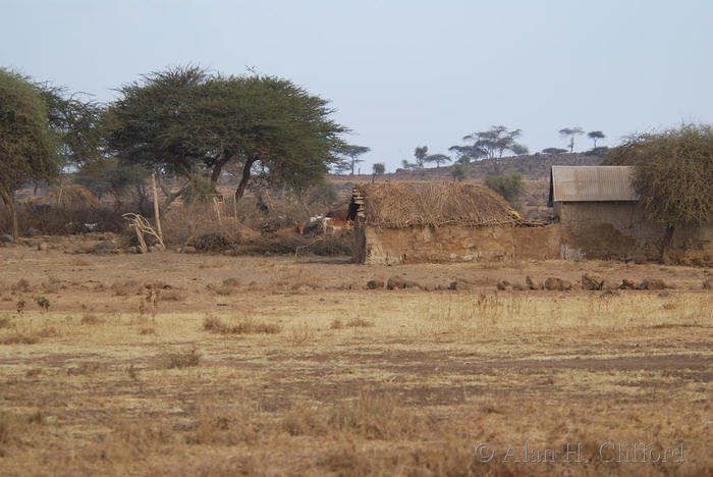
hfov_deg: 14.9
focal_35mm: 138
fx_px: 2735
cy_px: 238
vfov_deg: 10.0
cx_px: 356
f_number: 4.8
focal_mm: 92
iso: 100
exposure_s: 1/160
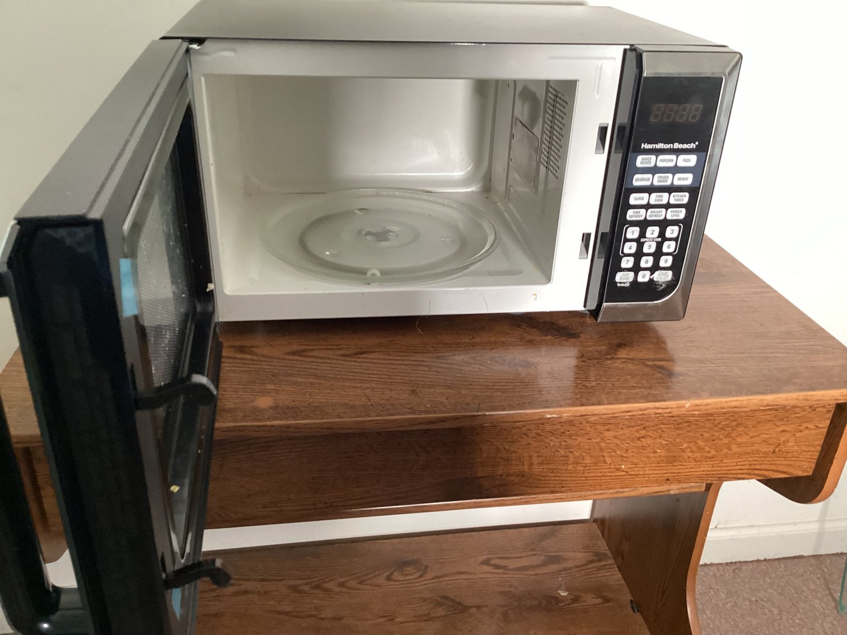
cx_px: 424
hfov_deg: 58.3
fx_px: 759
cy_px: 318
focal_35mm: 31
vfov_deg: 45.4
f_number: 2.4
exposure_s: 1/50
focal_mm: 3.3
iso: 320
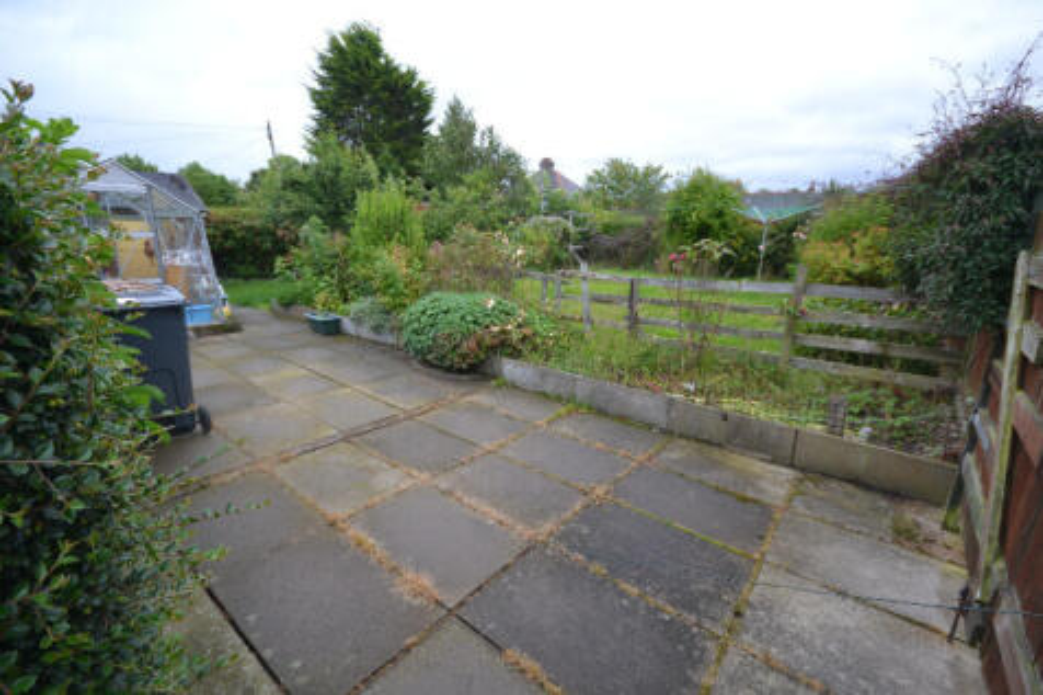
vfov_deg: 77.3
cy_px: 348
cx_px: 522
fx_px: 434
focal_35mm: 15
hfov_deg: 100.4
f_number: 5.6
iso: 280
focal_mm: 10
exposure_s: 1/125
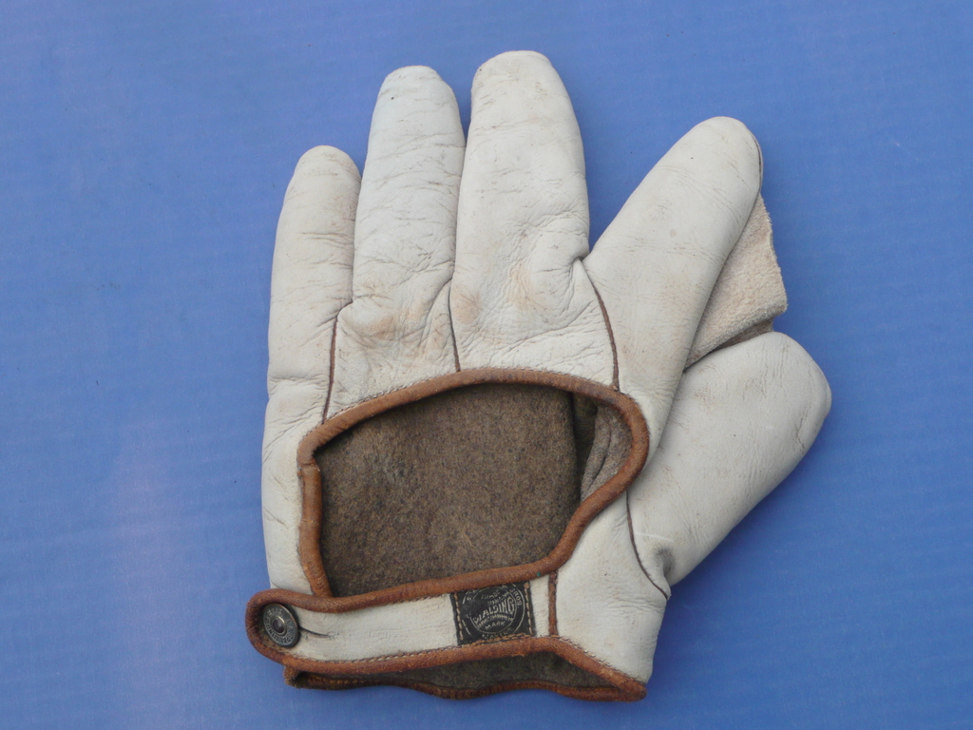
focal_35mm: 50
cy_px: 365
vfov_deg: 29.1
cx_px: 486
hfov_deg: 38.2
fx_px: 1405
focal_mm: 8.2
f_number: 4.2
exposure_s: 1/40
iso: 100
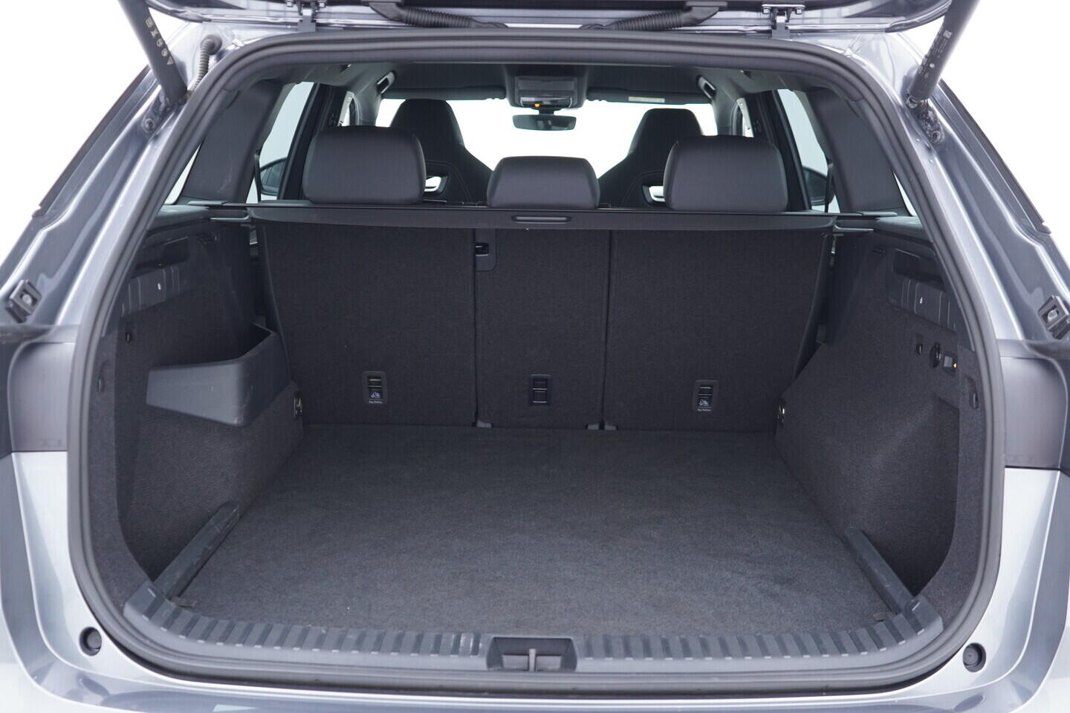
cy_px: 356
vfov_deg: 36.9
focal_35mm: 36
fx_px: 1070
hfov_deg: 53.1
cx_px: 535
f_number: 2.8
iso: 640
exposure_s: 1/40
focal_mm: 24
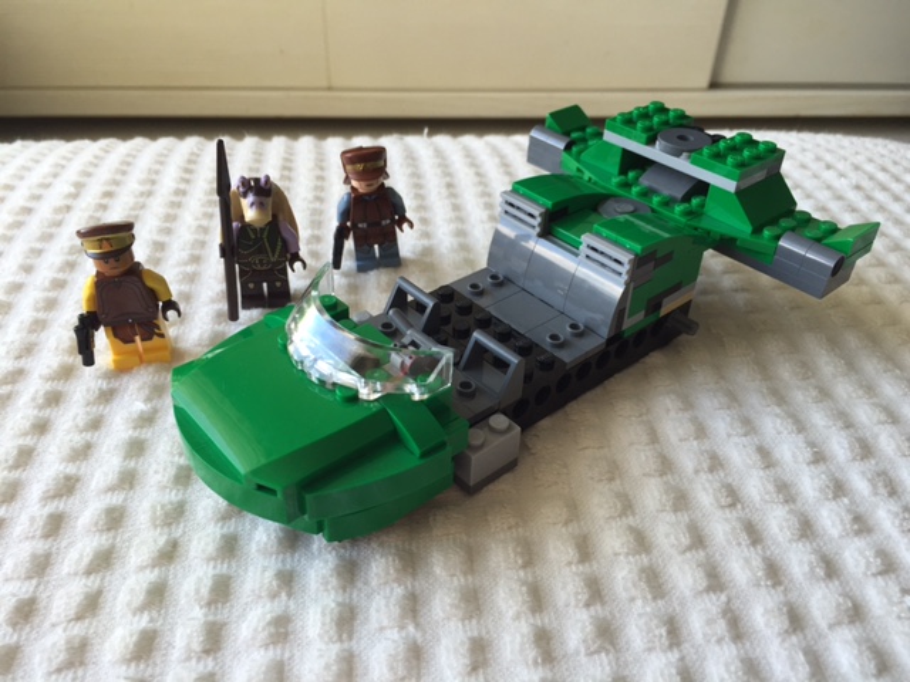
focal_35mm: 29
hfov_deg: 61.7
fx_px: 762
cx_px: 455
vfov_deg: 48.2
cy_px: 341
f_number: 2.2
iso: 50
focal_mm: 4.15
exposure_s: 1/120
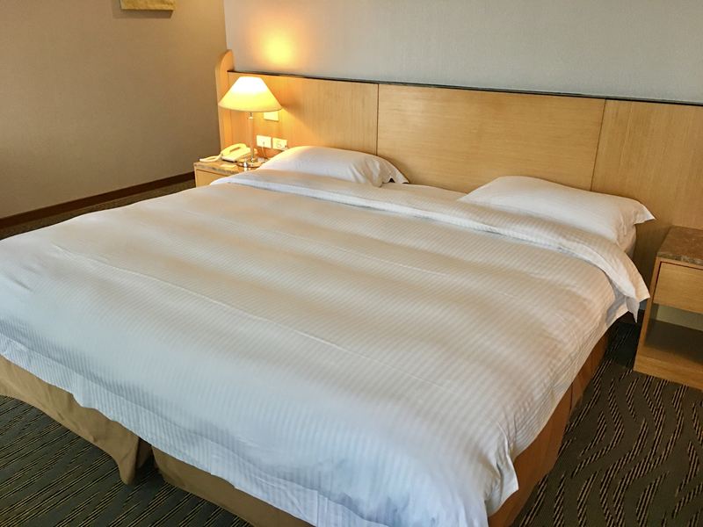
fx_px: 589
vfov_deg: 48.2
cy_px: 264
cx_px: 352
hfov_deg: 61.7
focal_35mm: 29
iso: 80
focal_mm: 4.15
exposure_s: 1/15
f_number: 2.2
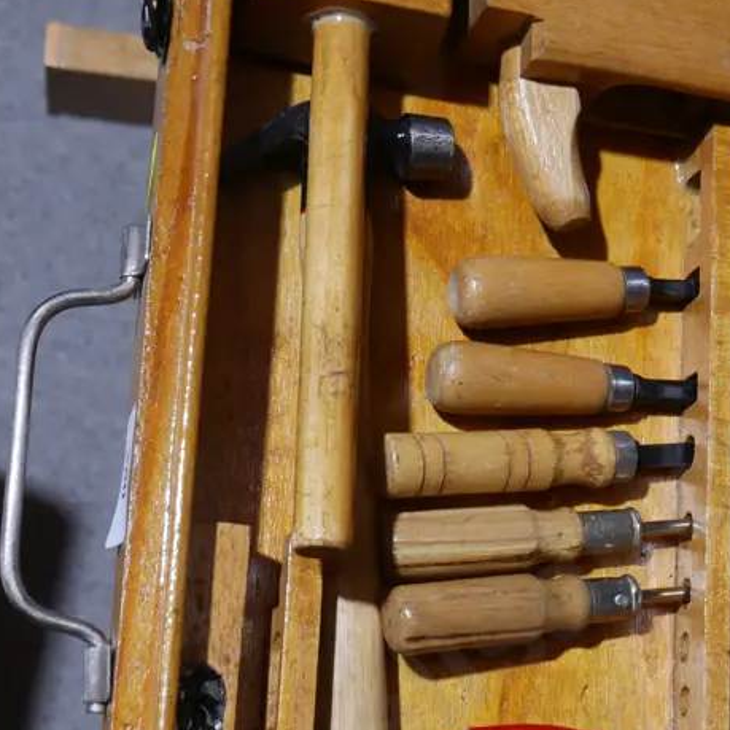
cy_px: 540
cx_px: 641
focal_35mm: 71
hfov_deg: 23.7
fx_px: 1694
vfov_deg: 24.1
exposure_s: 1/60
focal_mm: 18
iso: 400
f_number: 4
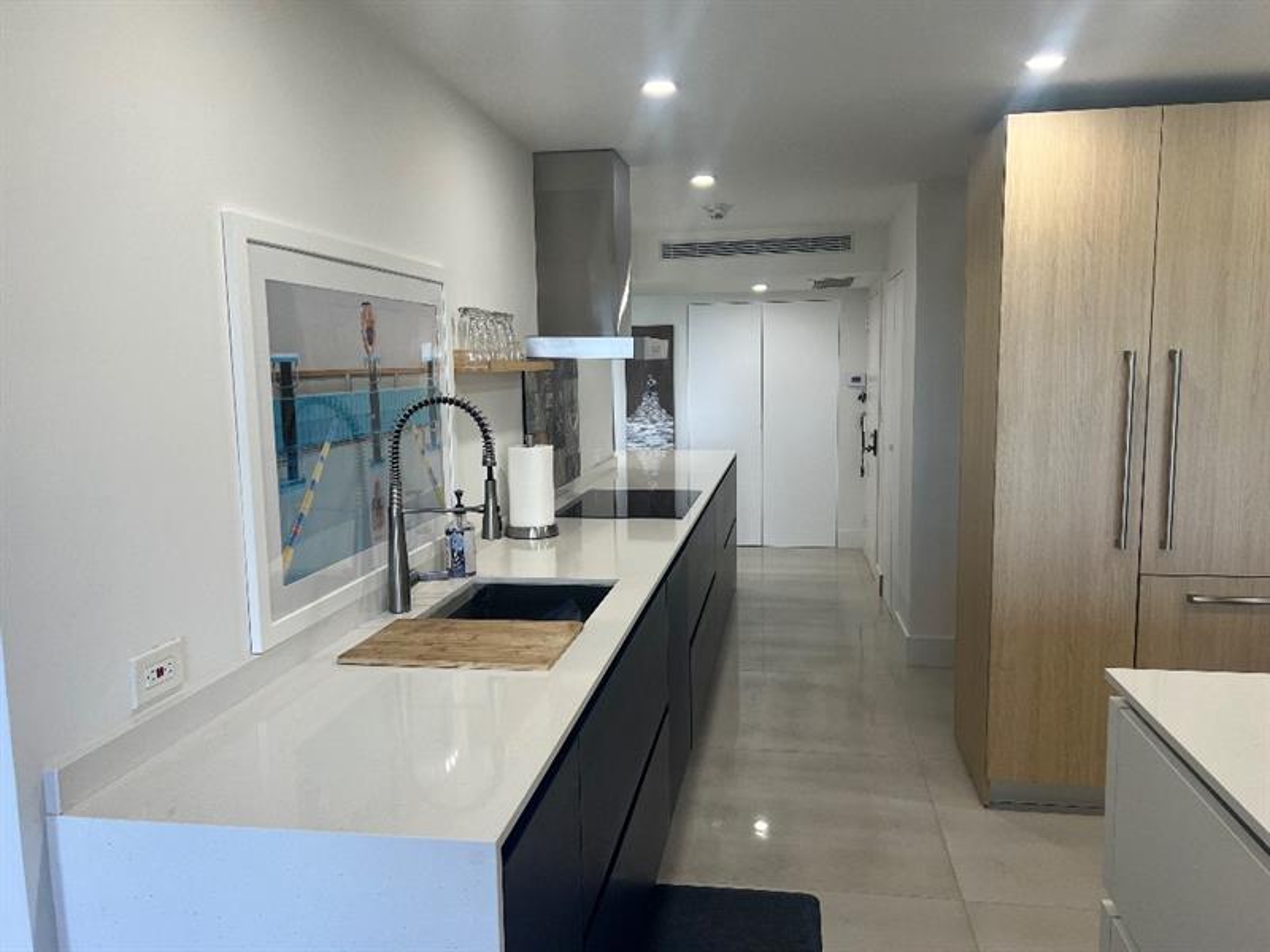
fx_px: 954
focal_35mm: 26
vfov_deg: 53.1
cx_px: 635
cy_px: 476
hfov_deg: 67.3
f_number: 1.5
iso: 80
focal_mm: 5.7
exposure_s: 1/60
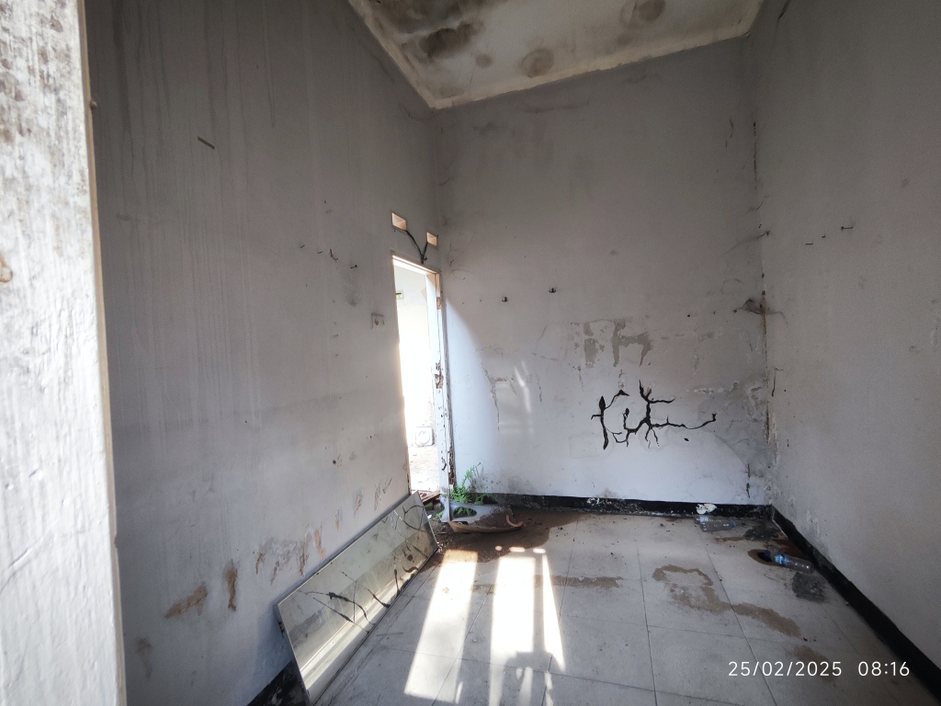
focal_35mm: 16
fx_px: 435
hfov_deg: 94.5
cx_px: 470
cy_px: 353
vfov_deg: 78.1
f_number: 2.4
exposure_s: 1/50
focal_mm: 2.13
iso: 73
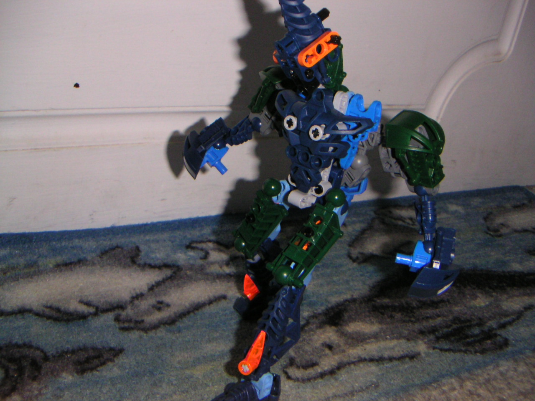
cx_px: 268
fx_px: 603
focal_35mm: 39
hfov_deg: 47.9
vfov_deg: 36.8
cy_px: 200
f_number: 6.7
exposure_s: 1/45
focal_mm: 5.1
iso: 200
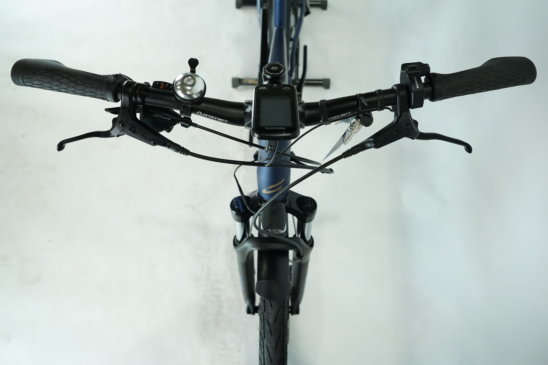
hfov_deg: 65.5
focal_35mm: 28
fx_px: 426
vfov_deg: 46.4
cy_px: 182
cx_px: 274
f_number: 5.6
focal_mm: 28
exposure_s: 1/200
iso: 1600
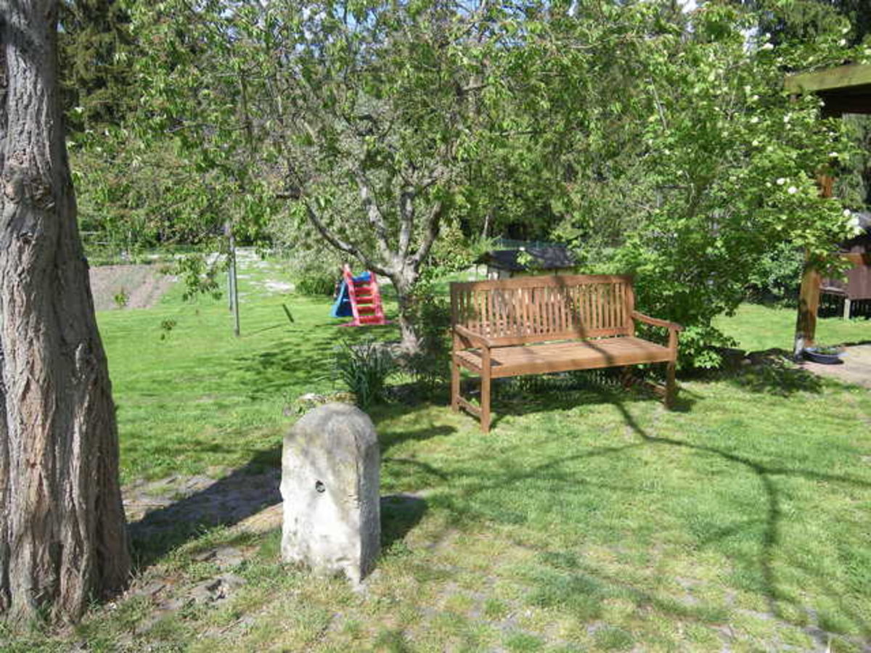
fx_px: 705
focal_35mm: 28
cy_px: 326
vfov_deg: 49.7
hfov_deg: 63.4
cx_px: 436
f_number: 2.6
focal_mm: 4.9
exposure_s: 1/320
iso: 64
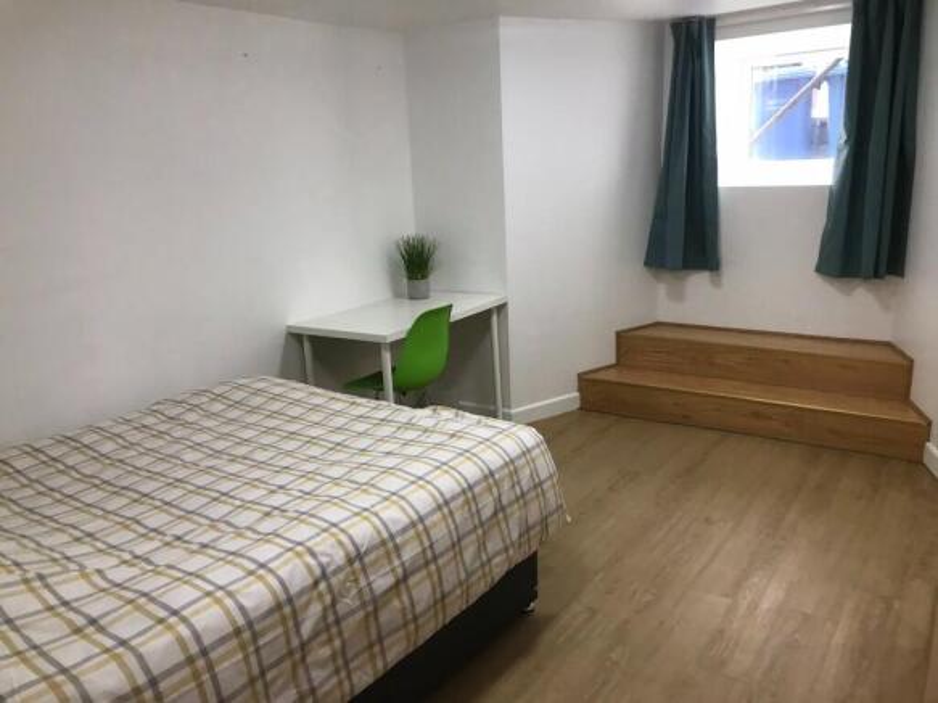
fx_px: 759
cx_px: 469
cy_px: 352
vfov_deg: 49.7
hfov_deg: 63.5
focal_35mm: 28
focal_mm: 3.99
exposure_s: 1/25
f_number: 1.8
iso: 40
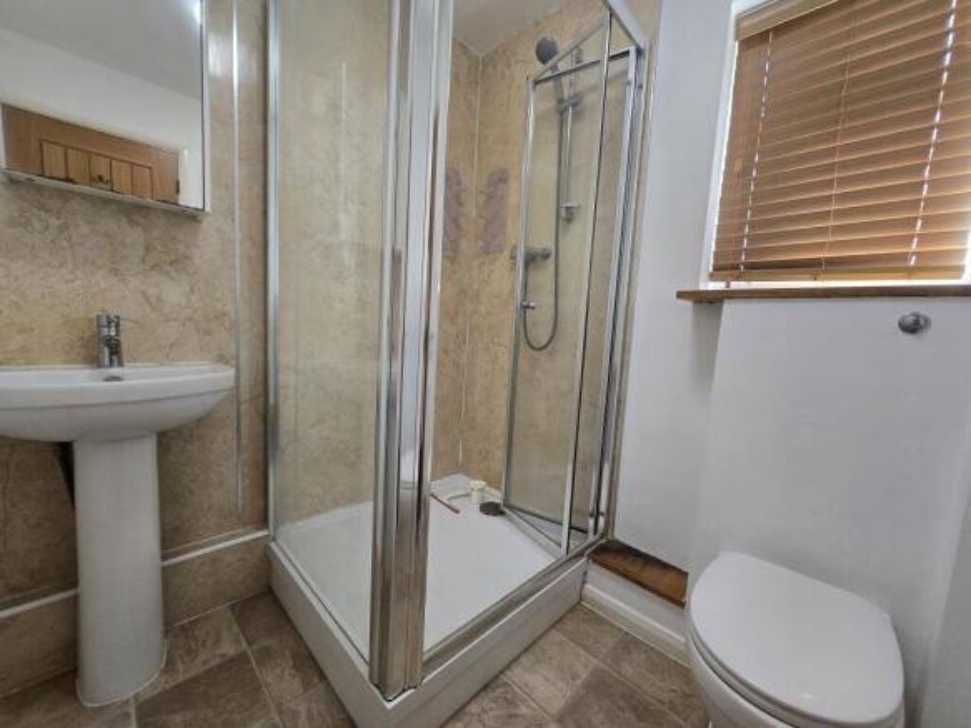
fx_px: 365
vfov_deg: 89.9
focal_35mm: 13
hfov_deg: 106.2
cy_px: 364
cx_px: 486
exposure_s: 1/50
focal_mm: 1.7
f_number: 2.2
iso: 100
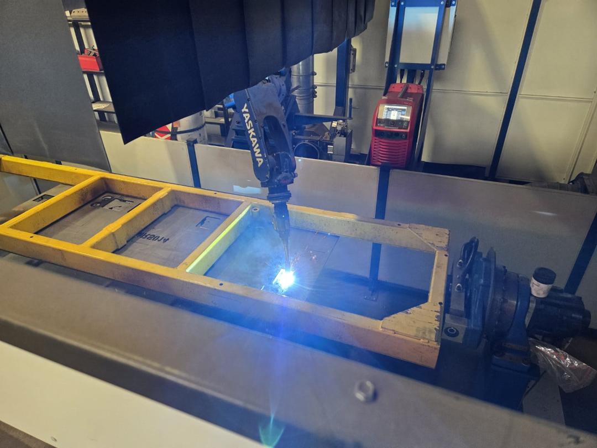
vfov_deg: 58.9
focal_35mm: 23
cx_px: 298
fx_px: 397
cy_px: 224
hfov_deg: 73.9
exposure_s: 1/100
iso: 200
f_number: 1.8
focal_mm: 5.4
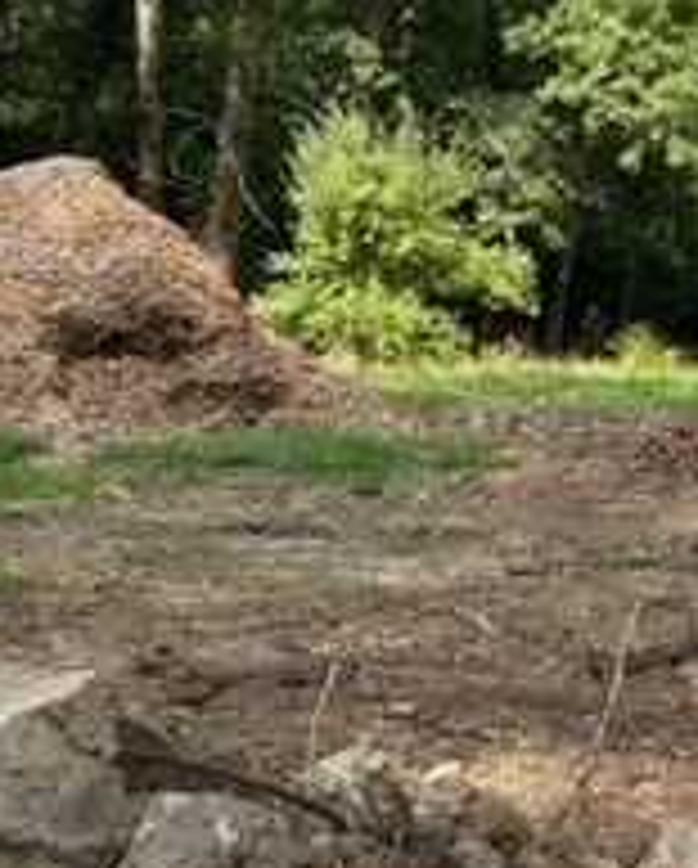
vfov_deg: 21.9
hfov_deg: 17.0
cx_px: 959
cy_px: -4
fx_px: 2164
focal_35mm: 84
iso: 50
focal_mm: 5.7
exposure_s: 1/1280
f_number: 1.5
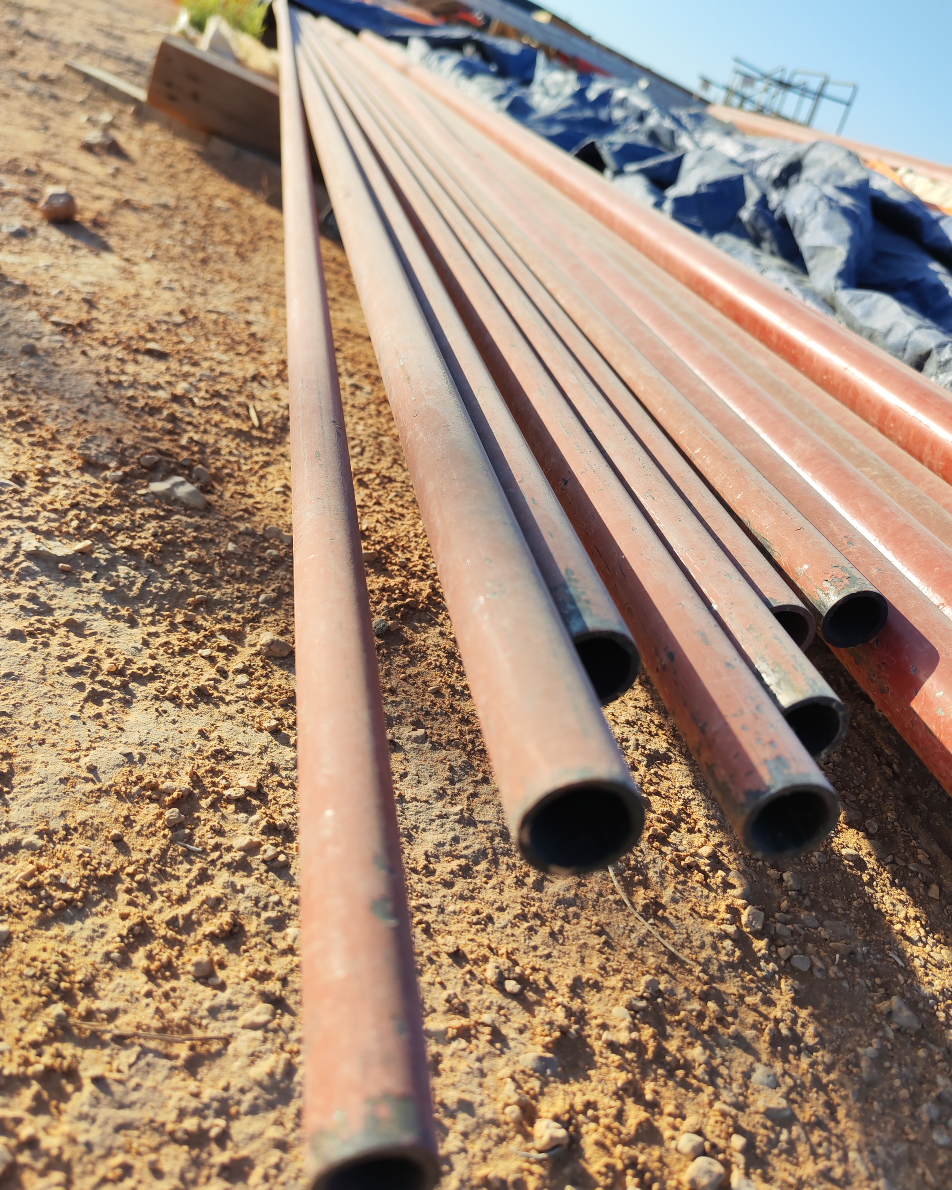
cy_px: 615
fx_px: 1021
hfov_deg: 50.0
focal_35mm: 29
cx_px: 486
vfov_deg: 60.4
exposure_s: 1/420
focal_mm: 6.12
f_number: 1.9
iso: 50
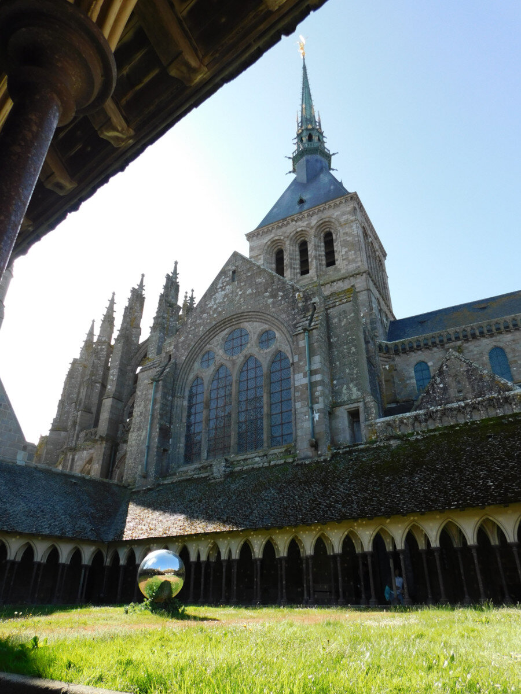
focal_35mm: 23
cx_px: 260
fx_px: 462
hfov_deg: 58.9
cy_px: 347
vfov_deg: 73.9
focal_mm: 4
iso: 125
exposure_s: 1/640
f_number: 3
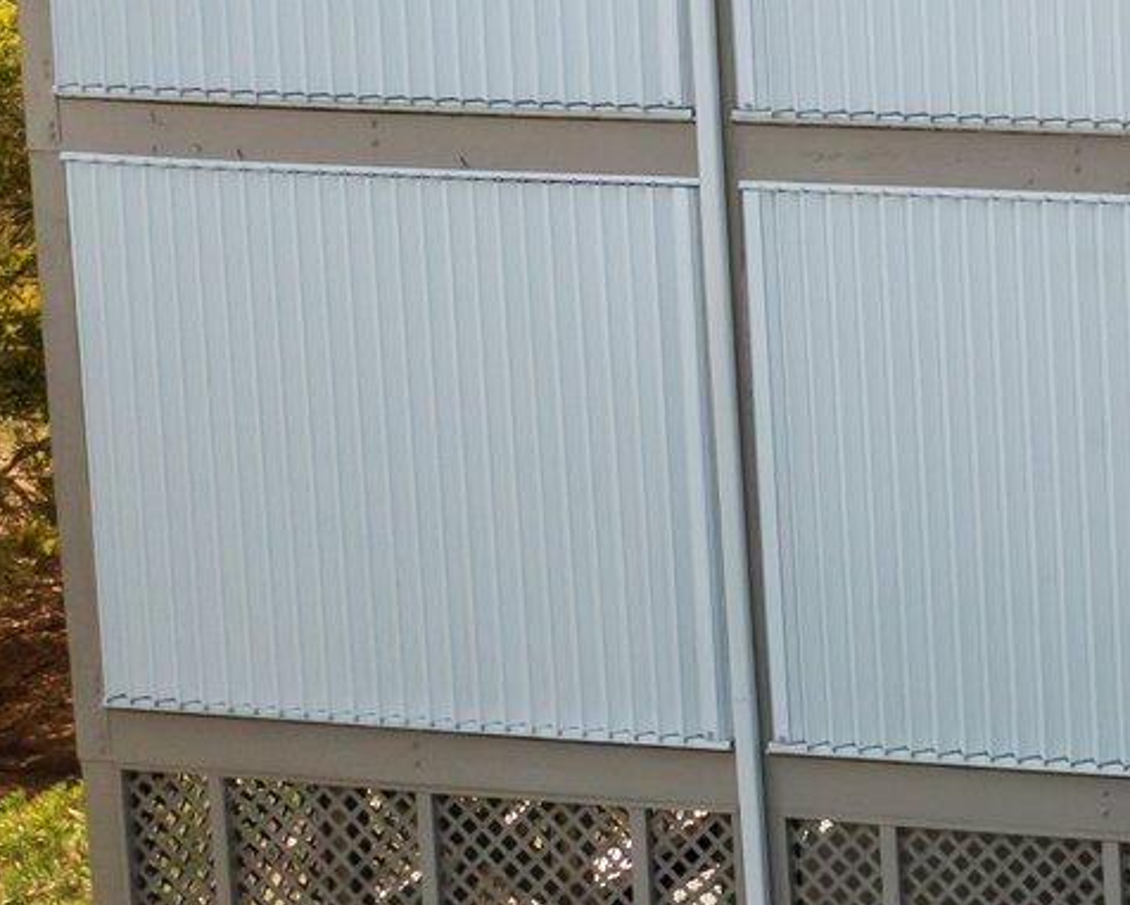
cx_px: 2274
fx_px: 3780
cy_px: -226
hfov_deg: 14.2
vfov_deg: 13.2
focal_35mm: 113
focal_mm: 10.26
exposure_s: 1/120
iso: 100
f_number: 4
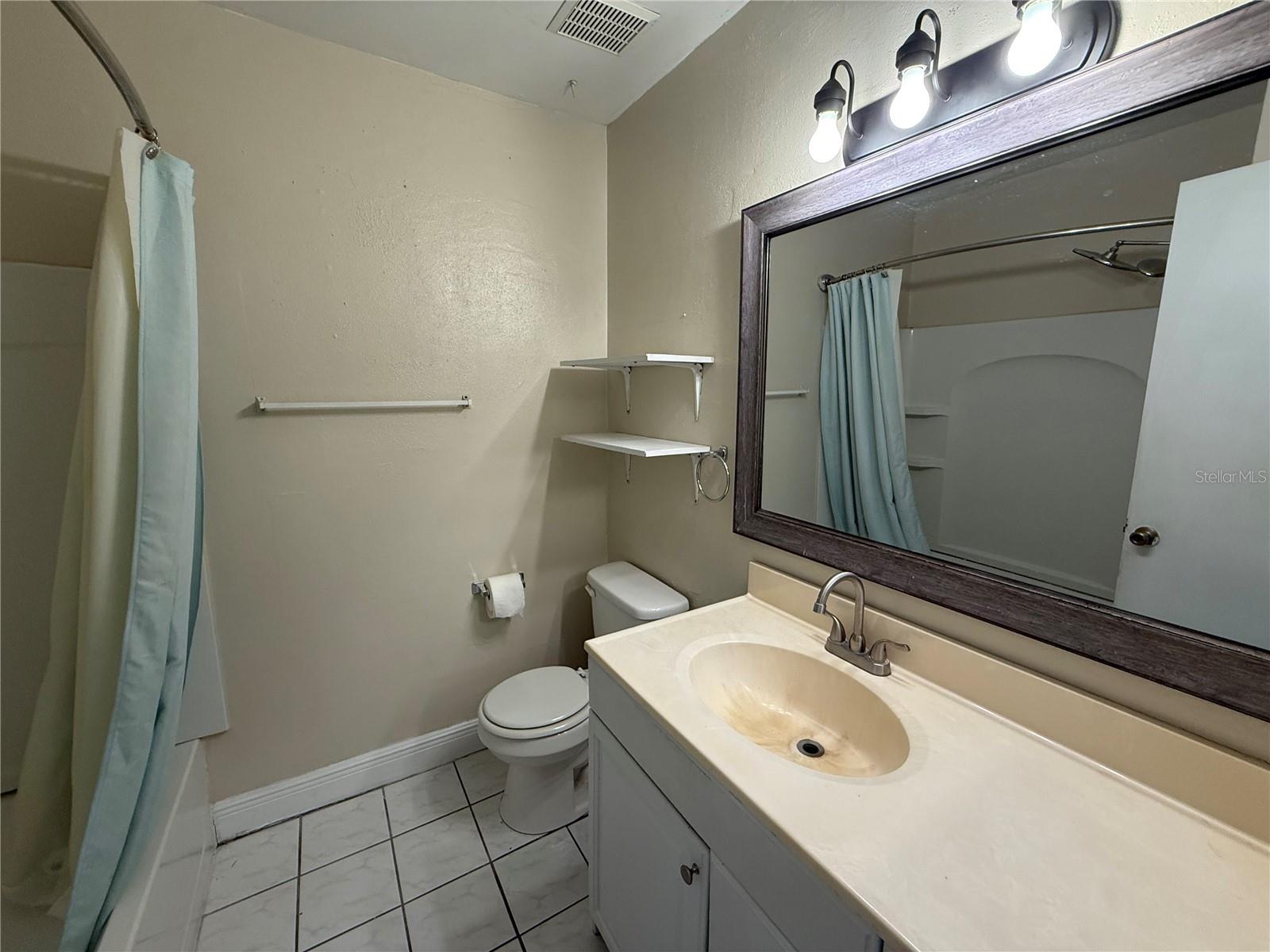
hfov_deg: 102.1
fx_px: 514
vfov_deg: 85.7
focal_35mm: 14
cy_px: 476
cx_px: 635
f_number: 2.2
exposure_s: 1/120
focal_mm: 2.22
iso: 200
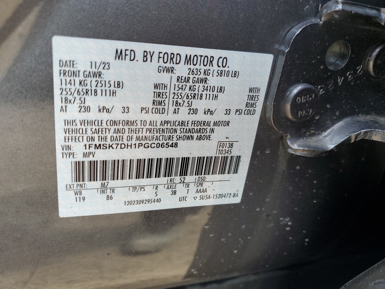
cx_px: 192
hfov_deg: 67.3
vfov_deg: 53.1
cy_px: 144
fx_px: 289
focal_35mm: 26
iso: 50
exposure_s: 1/250
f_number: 1.5
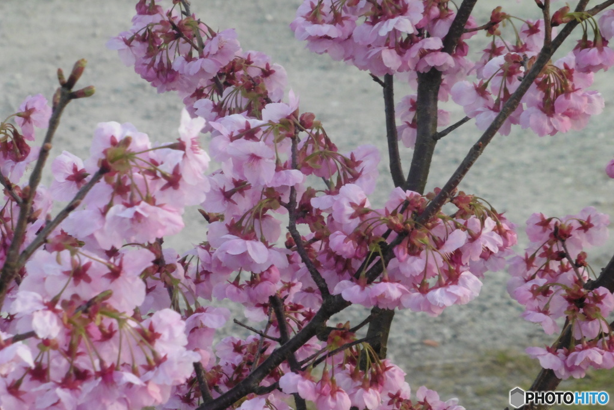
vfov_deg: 5.7
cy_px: 184
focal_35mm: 241
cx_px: 307
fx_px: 4111
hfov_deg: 8.5
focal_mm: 41.3
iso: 400
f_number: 5.6
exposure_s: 1/250
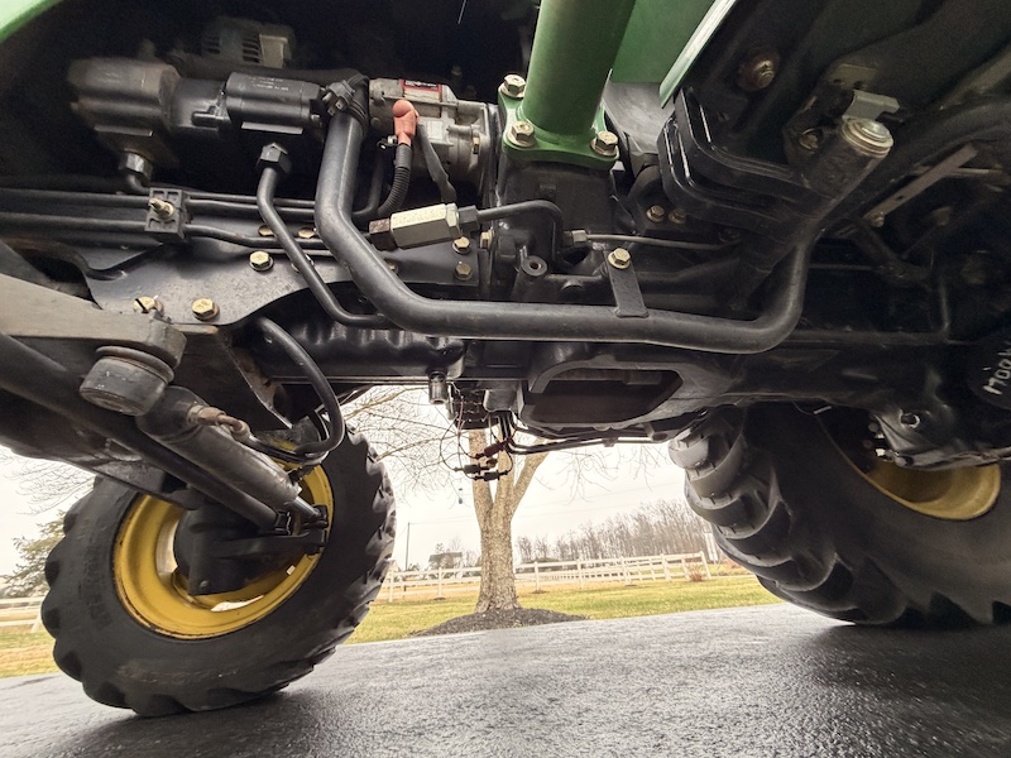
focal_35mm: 14
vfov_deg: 85.7
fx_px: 409
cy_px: 379
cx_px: 506
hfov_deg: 102.1
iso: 320
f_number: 2.2
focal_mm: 2.22
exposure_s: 1/91
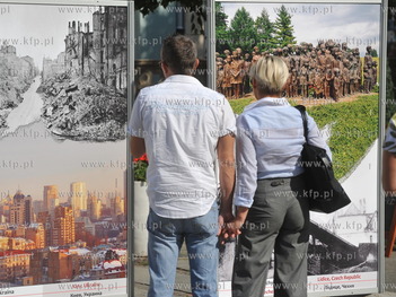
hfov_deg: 13.3
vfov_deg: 10.0
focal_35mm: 148
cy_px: 148
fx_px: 1693
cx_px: 171
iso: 250
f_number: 6.3
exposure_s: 1/1600
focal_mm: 135
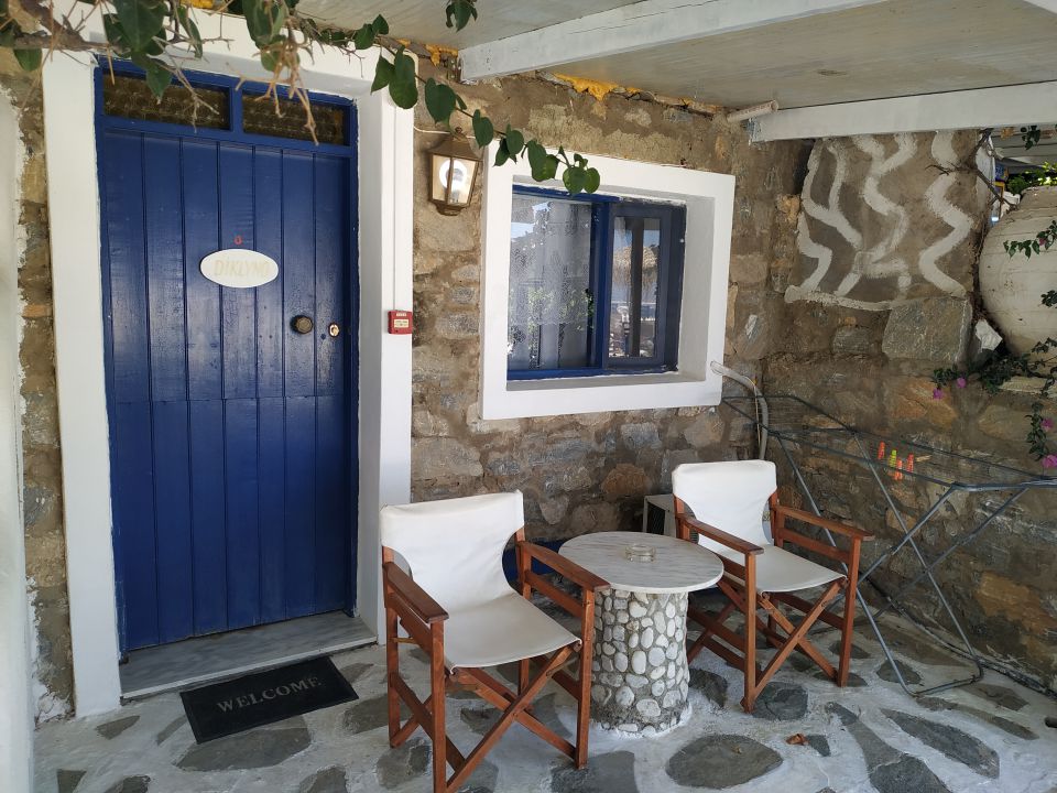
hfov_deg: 71.6
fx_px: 733
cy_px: 396
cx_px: 528
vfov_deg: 56.8
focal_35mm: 24
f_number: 1.9
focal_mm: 3.94
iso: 100
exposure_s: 1/163
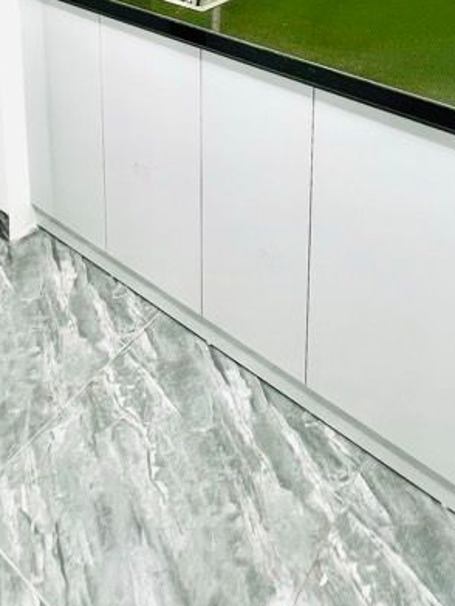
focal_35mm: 34
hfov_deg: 41.8
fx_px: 596
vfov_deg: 39.6
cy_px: -113
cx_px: 243
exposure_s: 1/100
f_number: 1.8
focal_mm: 1.57
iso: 125
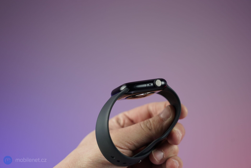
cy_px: 84
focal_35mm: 47
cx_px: 126
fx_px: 328
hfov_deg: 41.9
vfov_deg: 28.6
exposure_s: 1/50
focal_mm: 47
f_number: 4
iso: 125
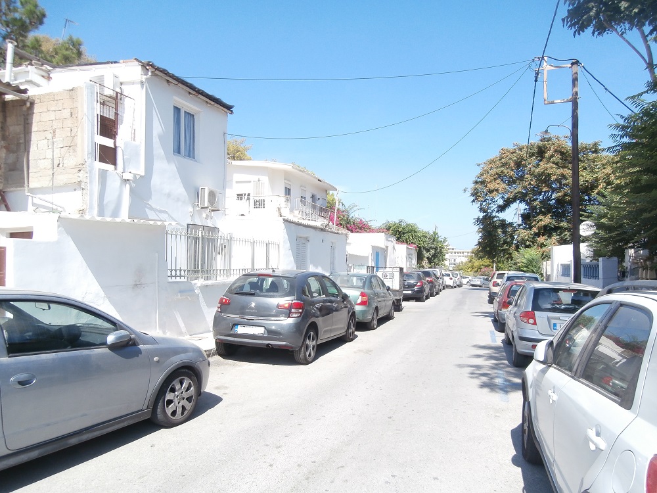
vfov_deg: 56.8
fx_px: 456
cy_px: 246
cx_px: 328
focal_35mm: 24
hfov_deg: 71.6
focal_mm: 4.2
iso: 100
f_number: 3
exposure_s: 1/640
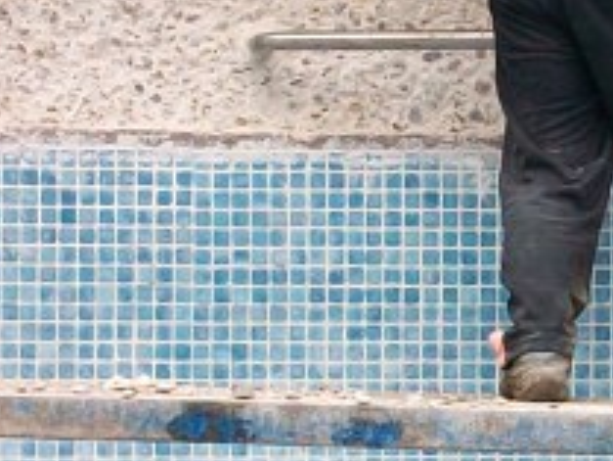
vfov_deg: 8.1
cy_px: 302
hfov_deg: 10.6
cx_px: 680
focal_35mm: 184
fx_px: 3260
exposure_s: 1/250
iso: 64
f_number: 2.8
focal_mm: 5.7
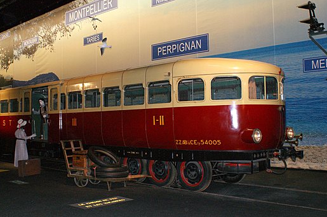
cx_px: 147
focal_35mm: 41
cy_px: 102
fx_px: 372
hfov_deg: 47.4
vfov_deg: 32.6
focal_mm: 22
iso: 800
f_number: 5.6
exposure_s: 1/60
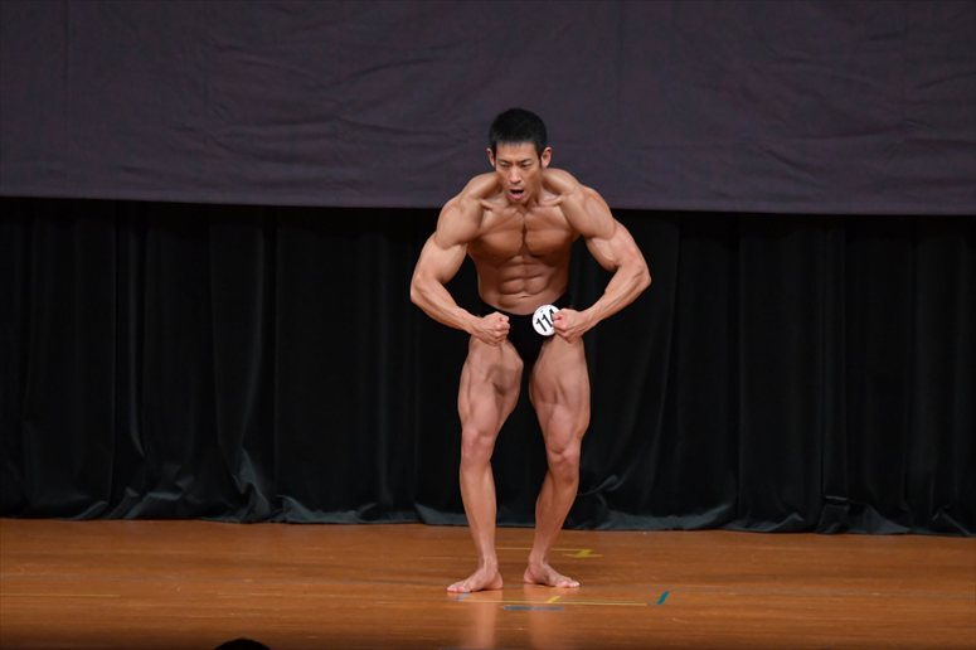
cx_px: 488
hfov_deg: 7.2
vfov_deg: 4.8
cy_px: 325
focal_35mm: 285
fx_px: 7723
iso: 4000
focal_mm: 190
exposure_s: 1/400
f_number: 5.6
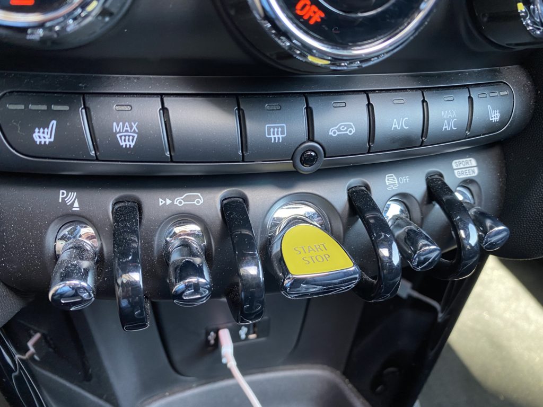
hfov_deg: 67.3
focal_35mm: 26
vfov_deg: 53.1
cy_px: 204
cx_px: 272
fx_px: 408
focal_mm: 4.25
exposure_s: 1/58
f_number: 1.8
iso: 125
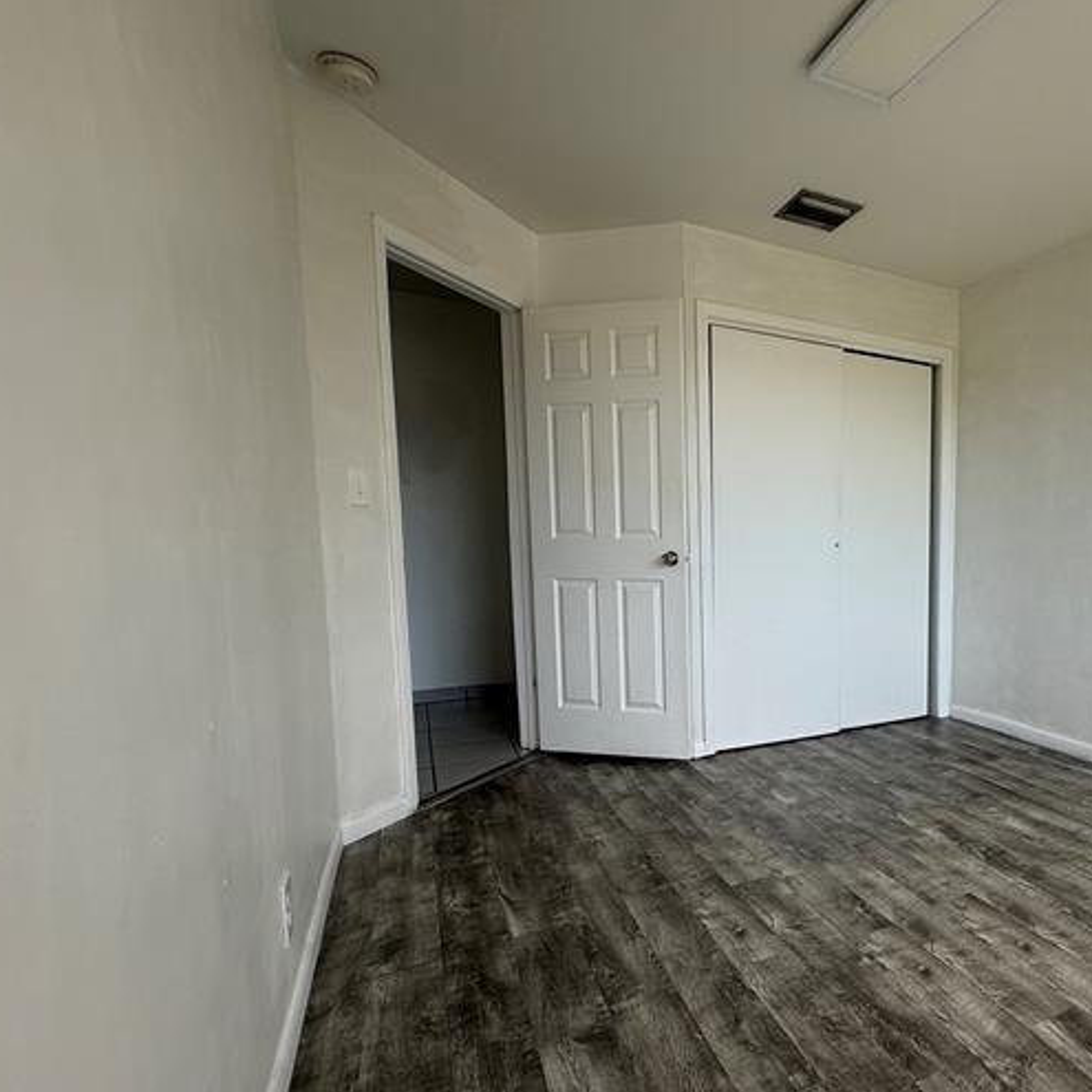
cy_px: 607
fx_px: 714
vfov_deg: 74.6
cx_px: 856
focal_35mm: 20
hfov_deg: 68.5
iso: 50
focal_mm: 2.22
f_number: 2.2
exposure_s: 1/99
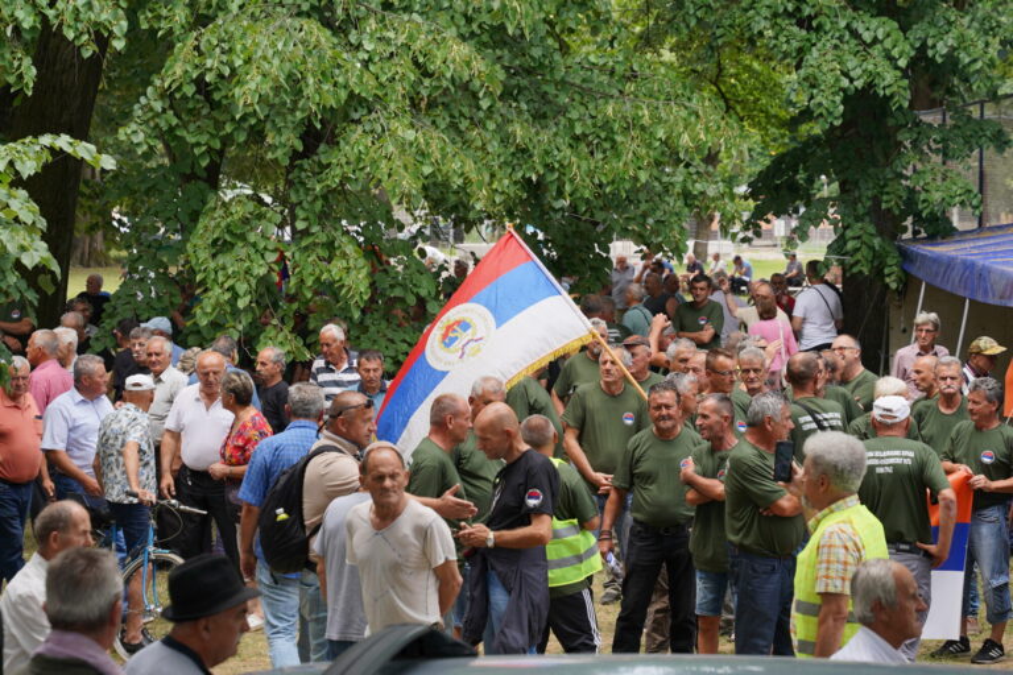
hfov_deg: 20.6
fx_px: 2786
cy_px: 338
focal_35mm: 99
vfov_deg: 13.8
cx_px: 506
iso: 100
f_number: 4.5
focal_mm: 66.3
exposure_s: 1/200
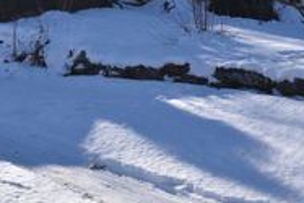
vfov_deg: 16.6
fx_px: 676
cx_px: 130
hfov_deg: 25.3
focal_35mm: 80
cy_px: -19
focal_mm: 30
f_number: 16
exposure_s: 1/1000
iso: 800
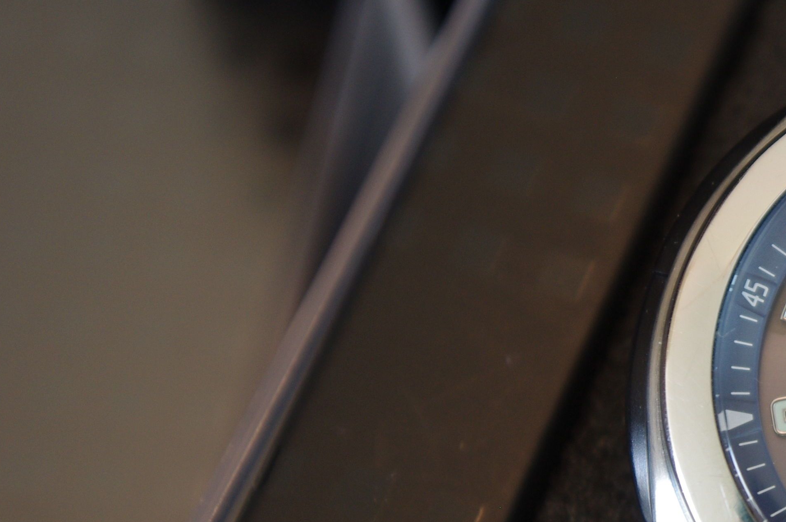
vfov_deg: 9.1
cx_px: 868
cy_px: 314
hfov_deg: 13.4
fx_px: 3271
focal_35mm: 150
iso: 400
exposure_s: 1/5
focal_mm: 45
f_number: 5.6
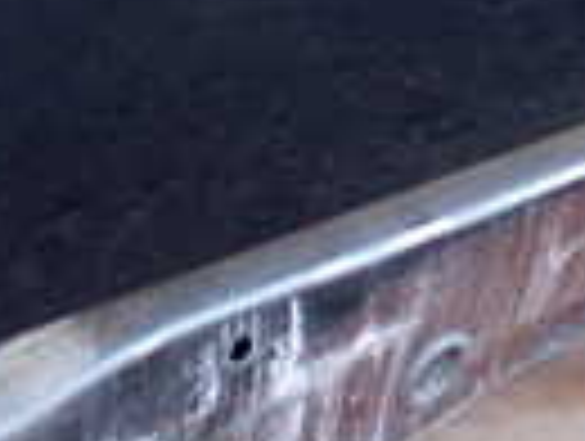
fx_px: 2336
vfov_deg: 9.9
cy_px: -500
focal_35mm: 138
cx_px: 711
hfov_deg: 13.8
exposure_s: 1/50
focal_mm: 5.4
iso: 200
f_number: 2.3
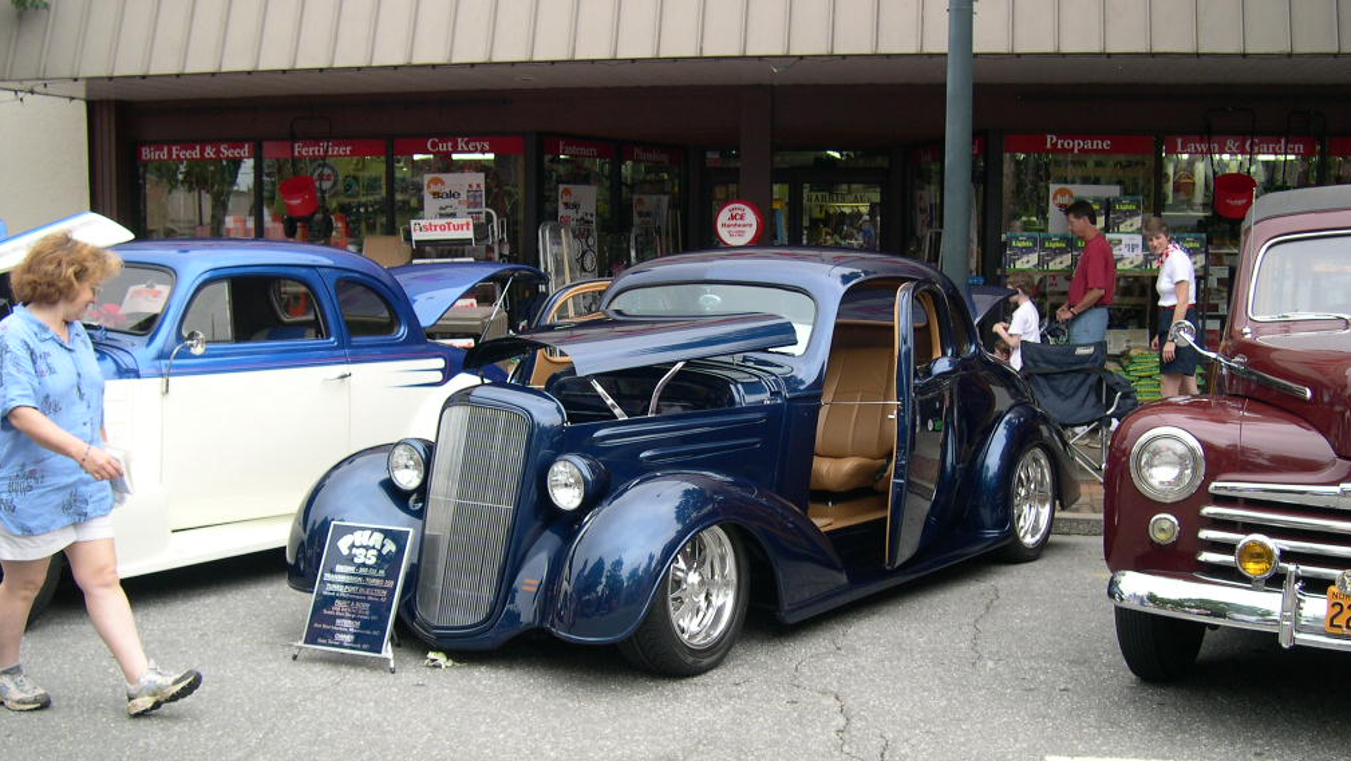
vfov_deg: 28.3
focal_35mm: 42
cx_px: 683
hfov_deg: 48.3
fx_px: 1505
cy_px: 418
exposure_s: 1/200
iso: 100
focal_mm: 8
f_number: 2.8
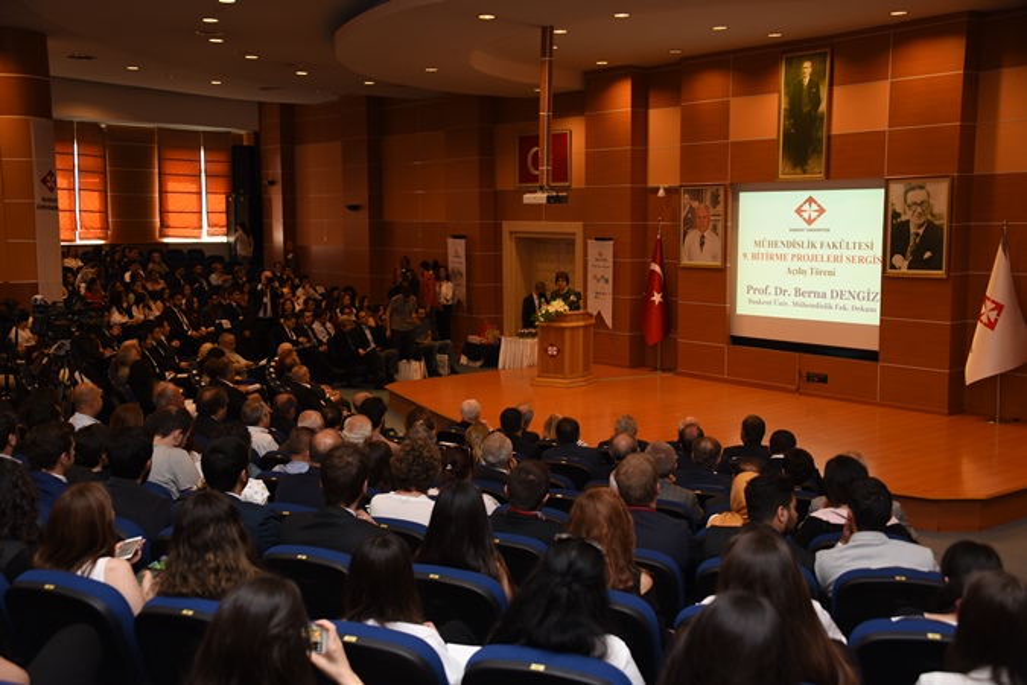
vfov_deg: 33.4
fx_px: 1141
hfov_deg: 48.5
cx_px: 514
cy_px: 342
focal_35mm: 40
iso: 800
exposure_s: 1/80
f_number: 4
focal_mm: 40
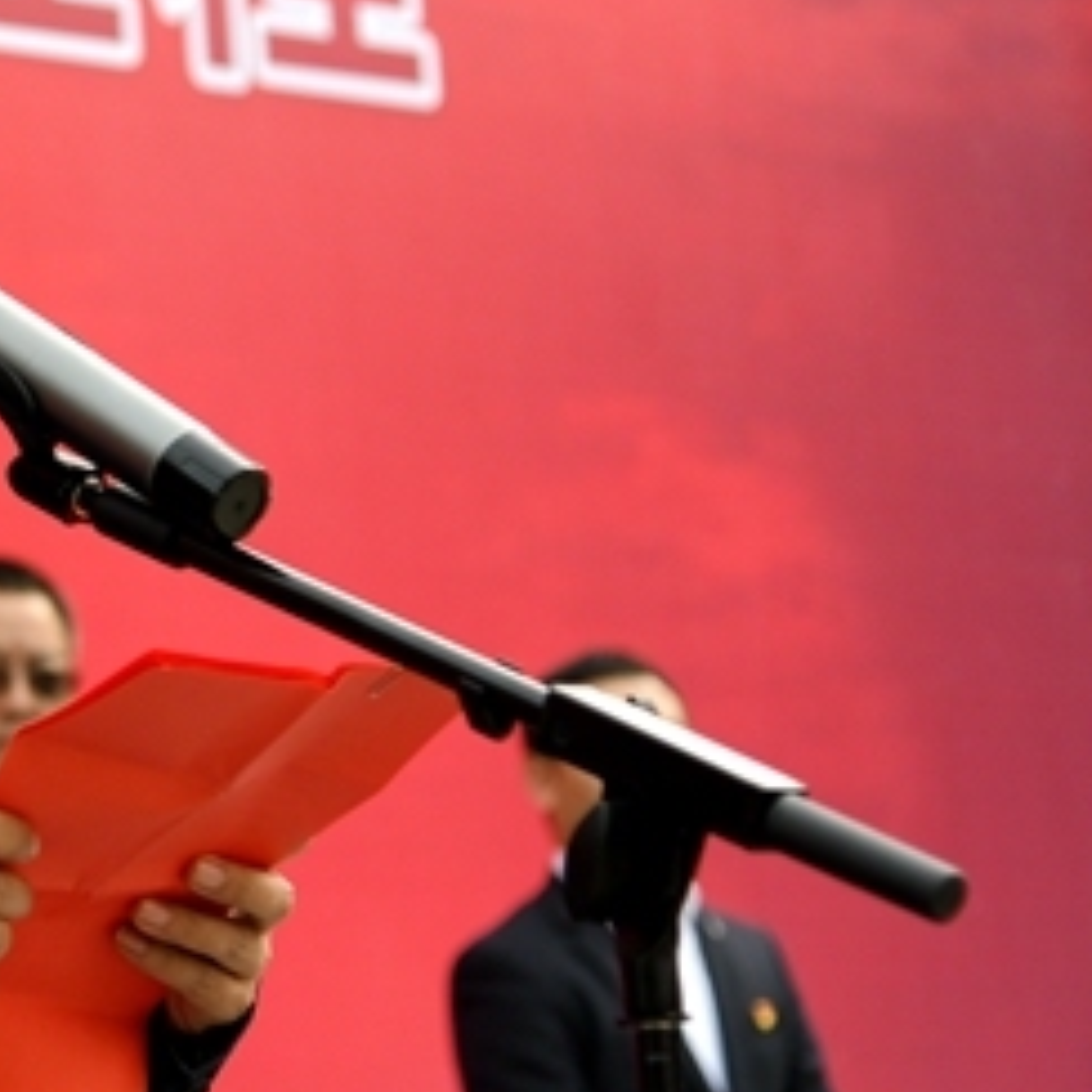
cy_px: 369
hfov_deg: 11.3
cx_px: -291
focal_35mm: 151
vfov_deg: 11.6
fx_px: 5389
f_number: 4
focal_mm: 62
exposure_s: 1/2000
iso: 500
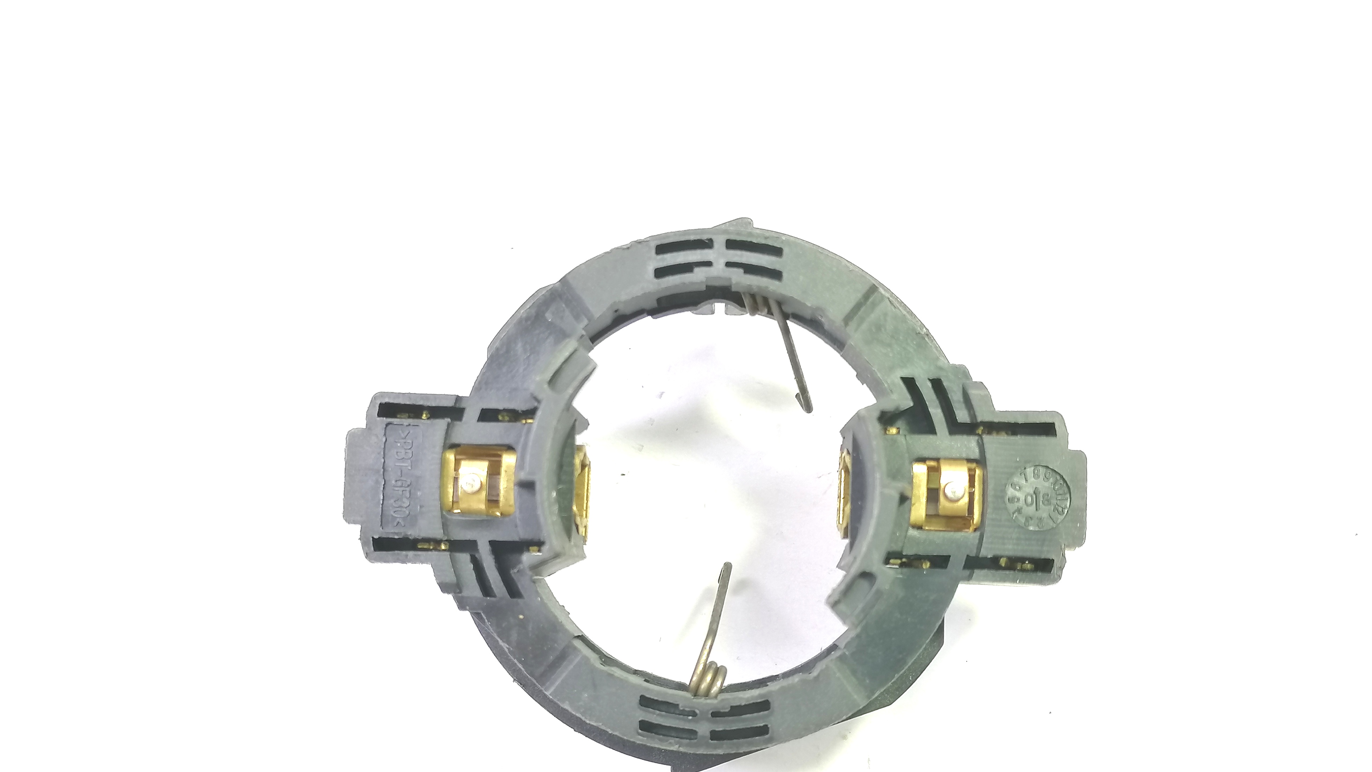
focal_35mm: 39
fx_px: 1419
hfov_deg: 51.6
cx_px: 672
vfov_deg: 30.3
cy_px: 498
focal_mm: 5.3
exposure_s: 1/33.3
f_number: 1.8
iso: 80
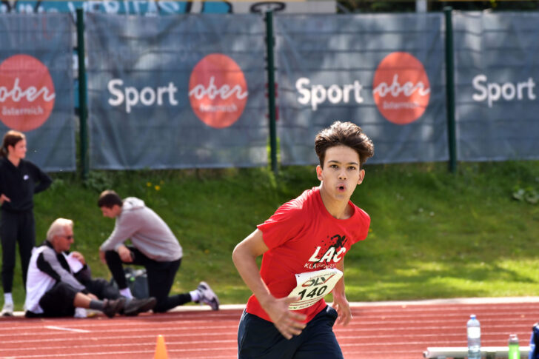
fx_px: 4715
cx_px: 270
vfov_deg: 4.4
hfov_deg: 6.5
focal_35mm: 315
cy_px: 180
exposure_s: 1/500
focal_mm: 210
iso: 500
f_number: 8
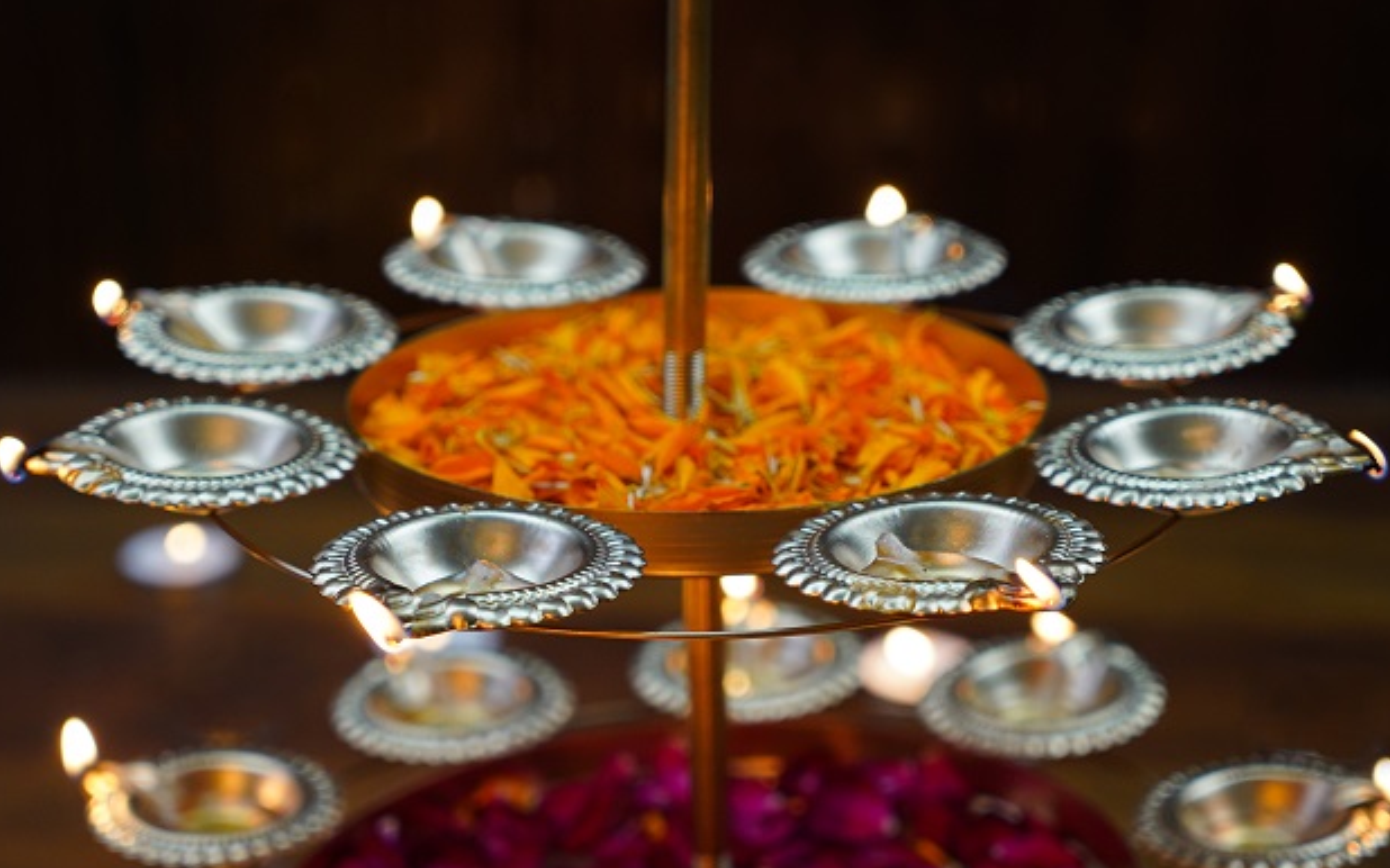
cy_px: 480
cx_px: 702
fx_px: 2841
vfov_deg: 17.4
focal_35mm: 75
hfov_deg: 27.5
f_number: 4
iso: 1250
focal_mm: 70
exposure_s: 1/125
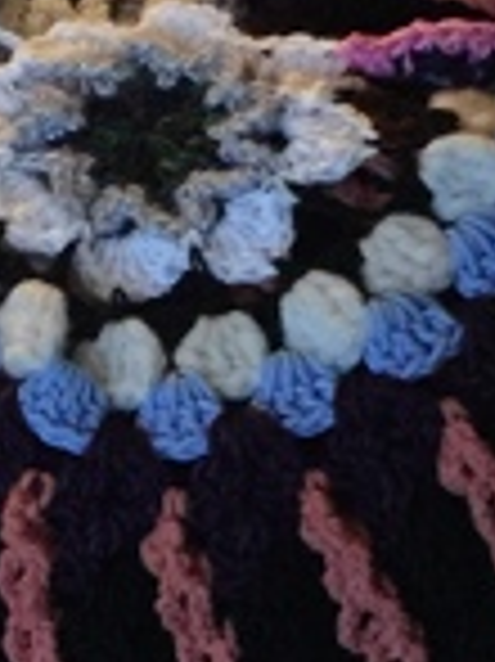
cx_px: 315
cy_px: 572
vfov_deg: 12.4
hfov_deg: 9.4
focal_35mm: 158
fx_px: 3017
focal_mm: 4.15
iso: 160
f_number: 2.2
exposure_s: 1/4
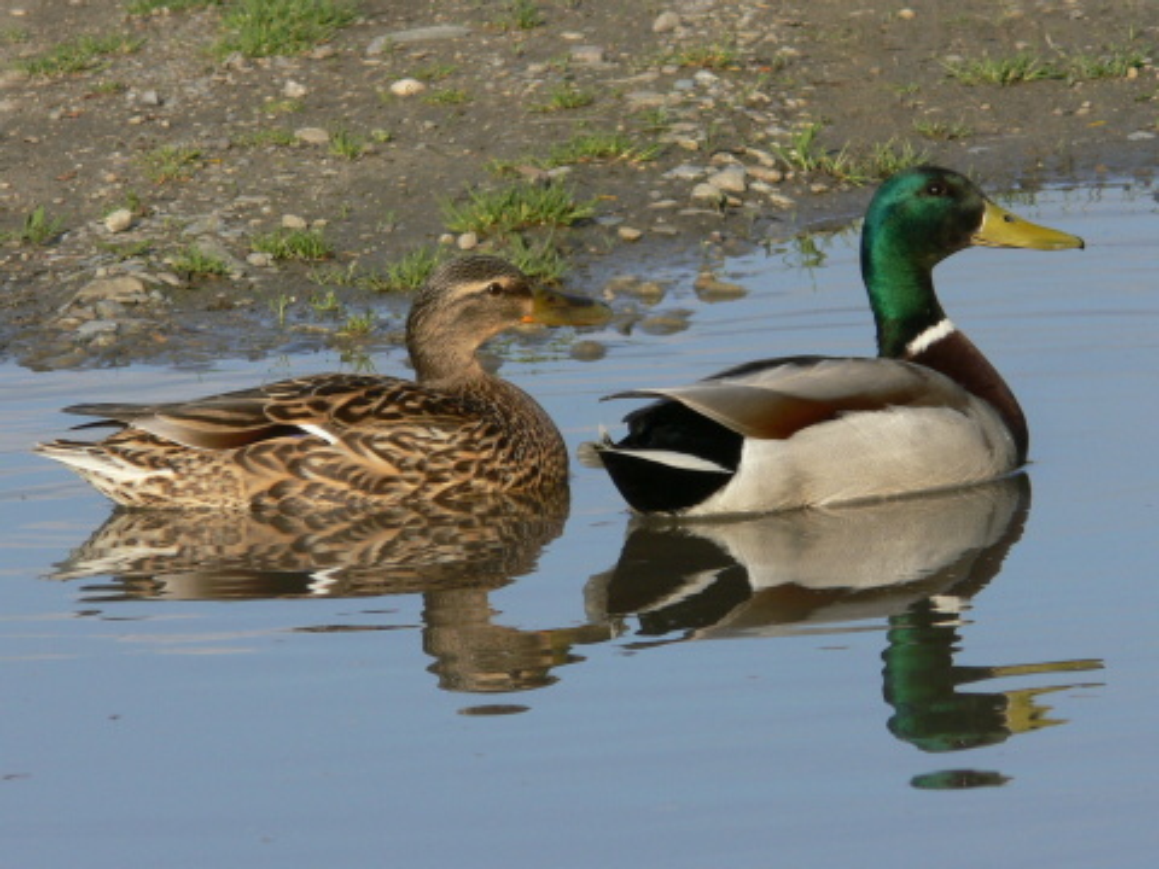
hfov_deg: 4.6
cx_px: 580
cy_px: 434
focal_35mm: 431
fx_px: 14431
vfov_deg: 3.5
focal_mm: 84
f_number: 6.3
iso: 80
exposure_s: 1/250
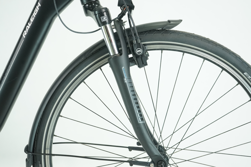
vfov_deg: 24.2
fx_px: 390
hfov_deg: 35.6
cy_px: 84
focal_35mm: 56
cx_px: 126
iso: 2500
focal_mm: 56
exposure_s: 1/200
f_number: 5.6
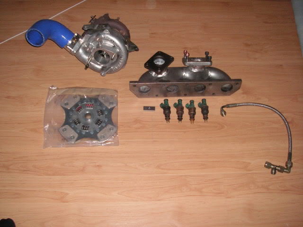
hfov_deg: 49.0
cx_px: 152
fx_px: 333
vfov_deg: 37.7
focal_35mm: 38
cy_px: 114
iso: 160
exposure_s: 1/45
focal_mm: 6.3
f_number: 3.3
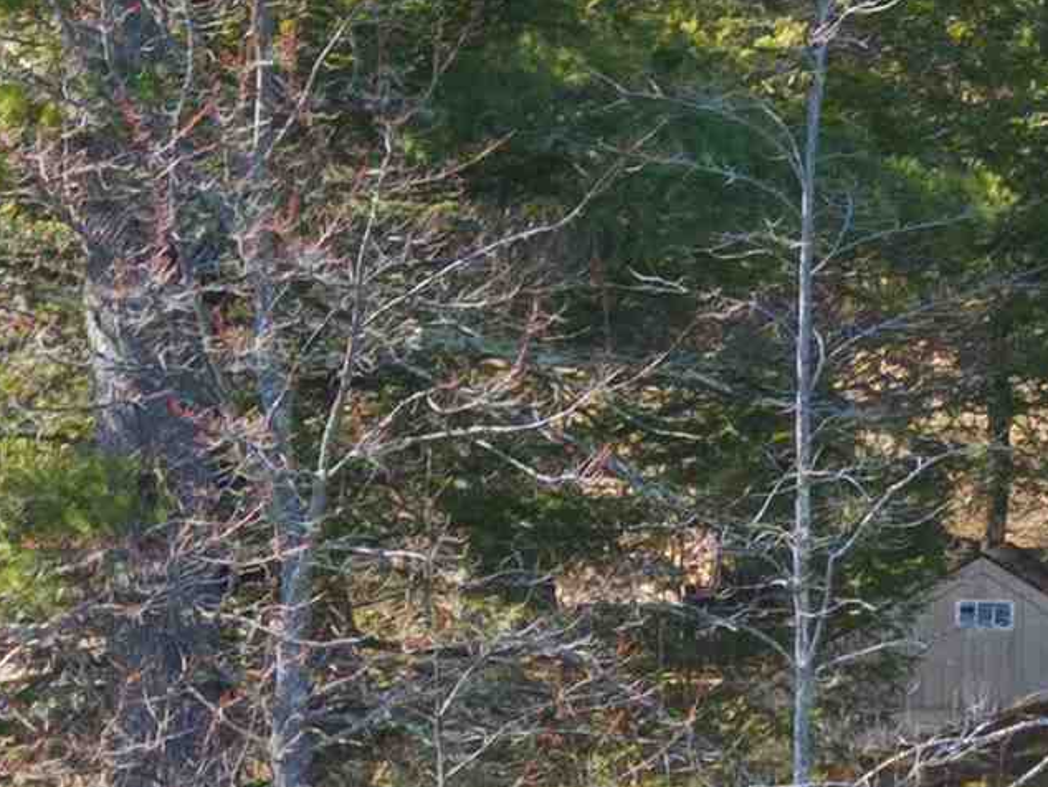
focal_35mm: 804
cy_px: 1103
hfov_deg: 2.5
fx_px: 24350
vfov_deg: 1.8
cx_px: 1701
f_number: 3.4
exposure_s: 1/120
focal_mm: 30.71
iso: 100
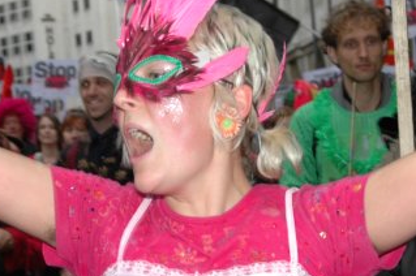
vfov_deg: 12.1
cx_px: 228
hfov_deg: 18.1
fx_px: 1304
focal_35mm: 113
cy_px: 127
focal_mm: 40
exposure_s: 1/125
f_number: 5.6
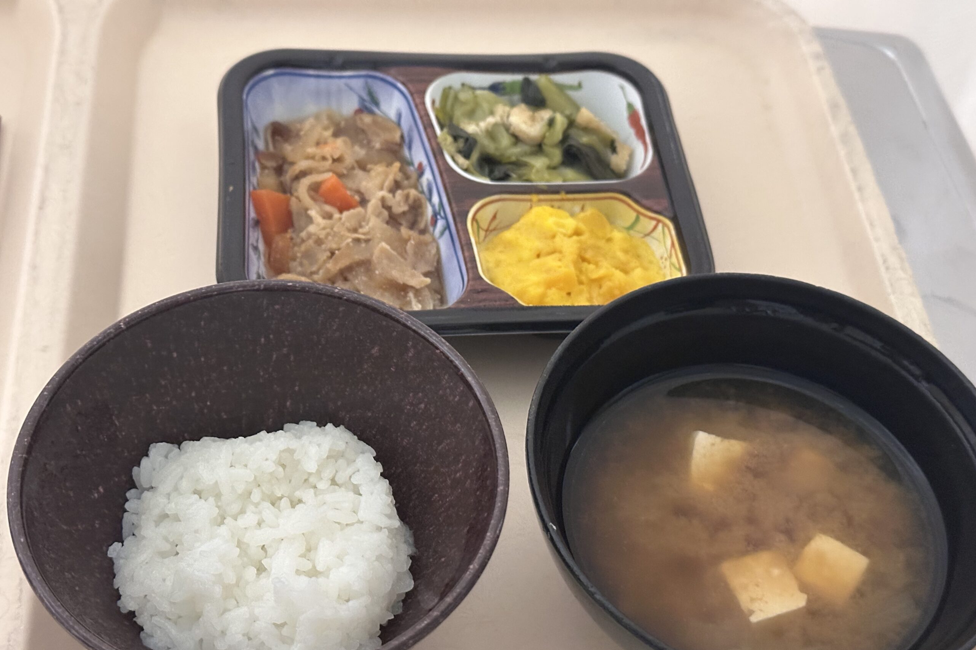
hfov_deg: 39.6
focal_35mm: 50
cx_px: 488
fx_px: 1355
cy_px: 364
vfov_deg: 27.0
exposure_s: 1/30
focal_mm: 6.86
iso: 640
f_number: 1.78
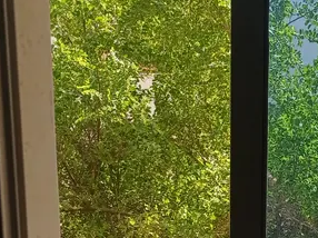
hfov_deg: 33.0
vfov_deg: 24.4
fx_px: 514
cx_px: 272
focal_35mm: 56
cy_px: 257
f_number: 1.8
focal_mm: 4.65
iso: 50
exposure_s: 1/394
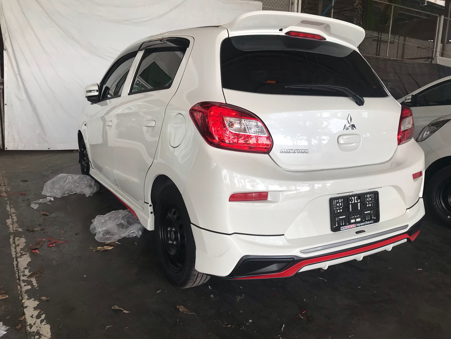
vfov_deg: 49.7
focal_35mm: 28
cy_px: 170
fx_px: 365
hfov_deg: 63.4
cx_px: 226
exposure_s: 1/228
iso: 20
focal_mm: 3.99
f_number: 1.8
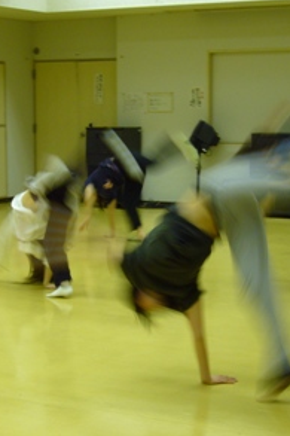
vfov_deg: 24.2
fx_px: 1016
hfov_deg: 16.2
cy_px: 217
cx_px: 116
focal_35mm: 84
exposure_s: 1/15
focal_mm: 9.9
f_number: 3.6
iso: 125
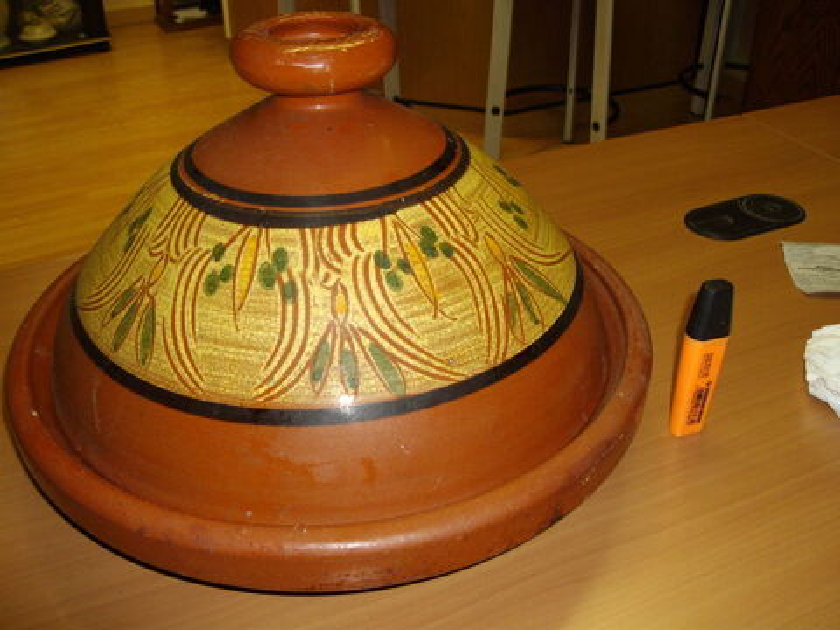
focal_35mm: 36
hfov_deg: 51.4
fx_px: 874
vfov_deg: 39.7
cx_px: 420
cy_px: 315
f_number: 2.7
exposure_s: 1/50
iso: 160
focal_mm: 6
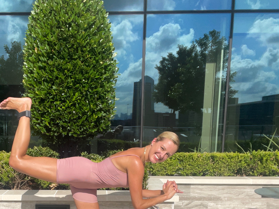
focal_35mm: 43
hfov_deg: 43.1
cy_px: 180
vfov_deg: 32.3
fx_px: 347
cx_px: 87
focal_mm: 2.71
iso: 25
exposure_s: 1/2070
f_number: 2.2
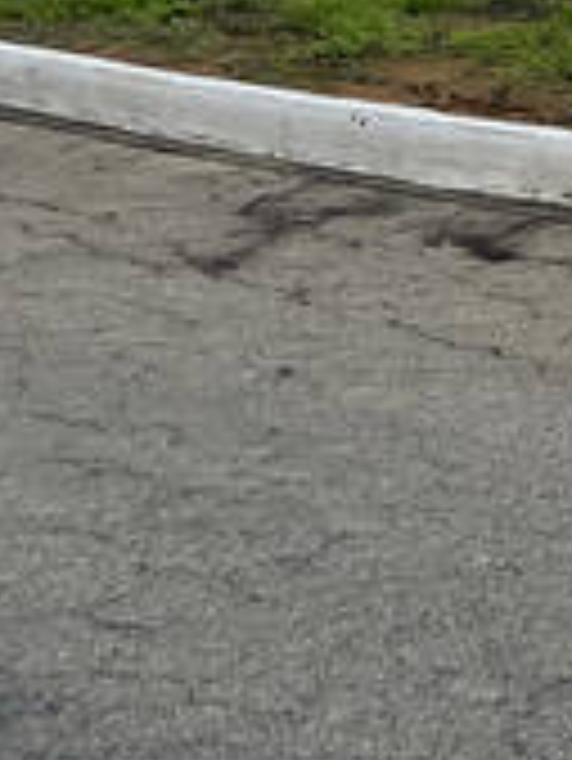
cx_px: 1450
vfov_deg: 11.6
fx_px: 3653
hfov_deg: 8.1
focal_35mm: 166
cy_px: -166
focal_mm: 5.7
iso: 50
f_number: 1.5
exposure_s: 1/5882
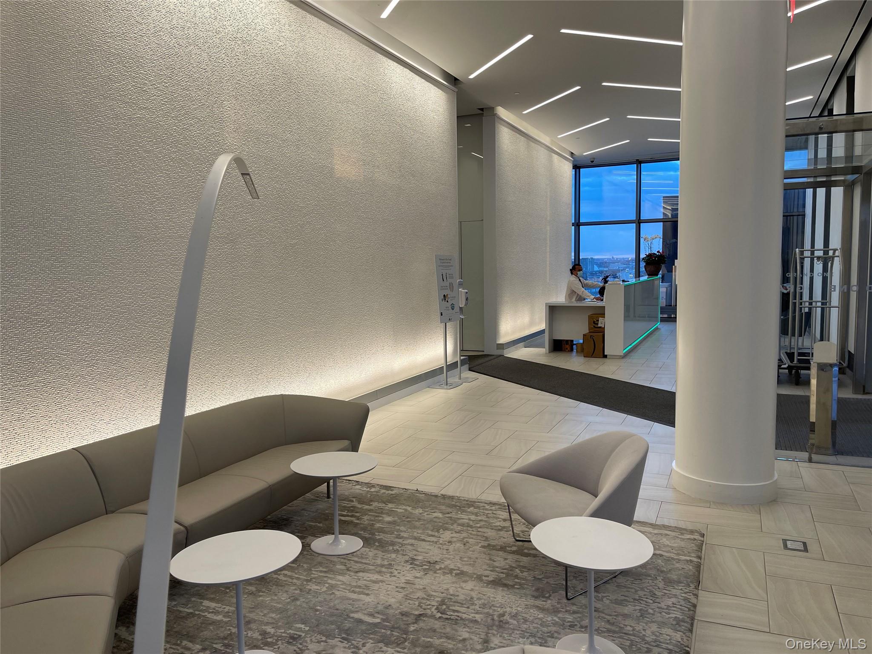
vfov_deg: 53.1
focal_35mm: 26
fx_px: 655
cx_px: 436
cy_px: 327
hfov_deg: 67.3
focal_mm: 5.1
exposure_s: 1/100
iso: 40
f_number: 1.6
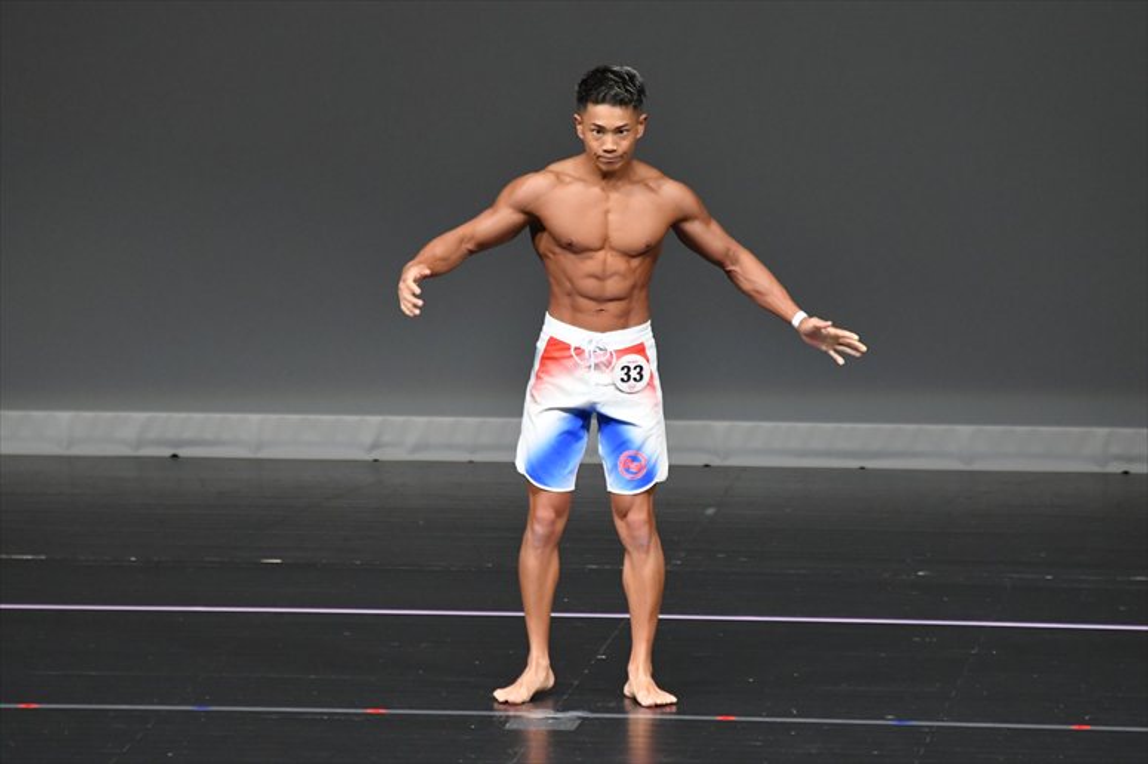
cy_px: 382
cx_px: 574
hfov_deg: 6.0
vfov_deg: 4.0
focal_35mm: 345
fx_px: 10996
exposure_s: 1/400
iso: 4000
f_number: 5.6
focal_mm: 230
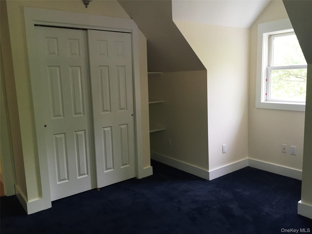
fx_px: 261
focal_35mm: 29
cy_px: 117
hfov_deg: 61.7
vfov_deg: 48.2
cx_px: 156
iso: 50
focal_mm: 4.15
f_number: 2.2
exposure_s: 1/30
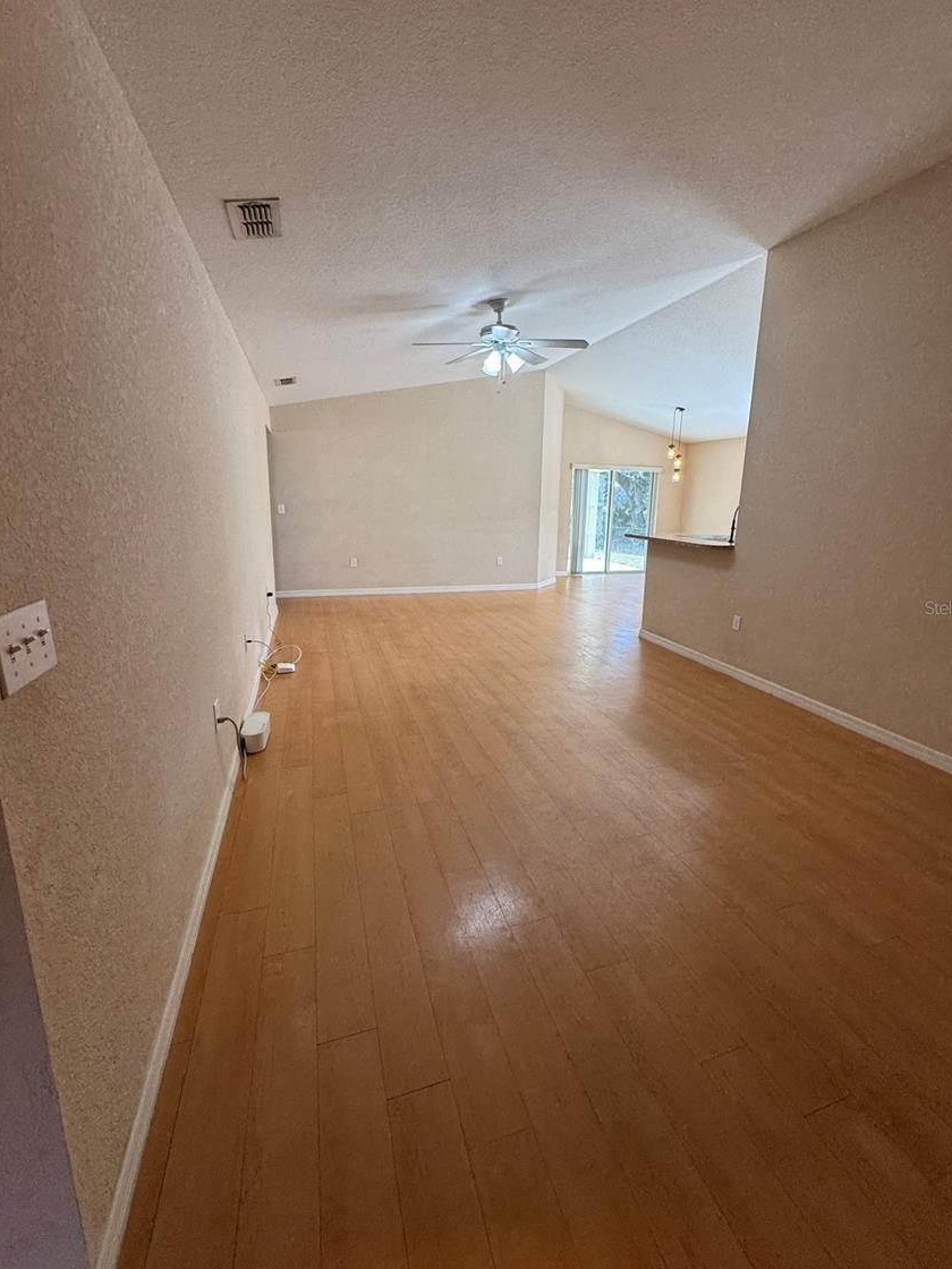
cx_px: 495
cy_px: 607
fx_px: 550
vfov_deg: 98.1
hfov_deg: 81.7
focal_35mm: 15
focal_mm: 2.22
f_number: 2.2
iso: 125
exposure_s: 1/120
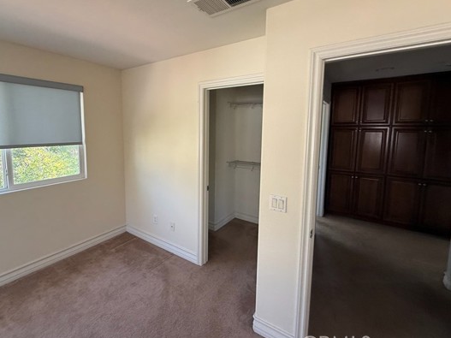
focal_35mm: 17
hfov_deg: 90.8
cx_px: 205
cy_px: 151
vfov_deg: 74.5
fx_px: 221
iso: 160
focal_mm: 2.22
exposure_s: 1/99
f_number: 2.2
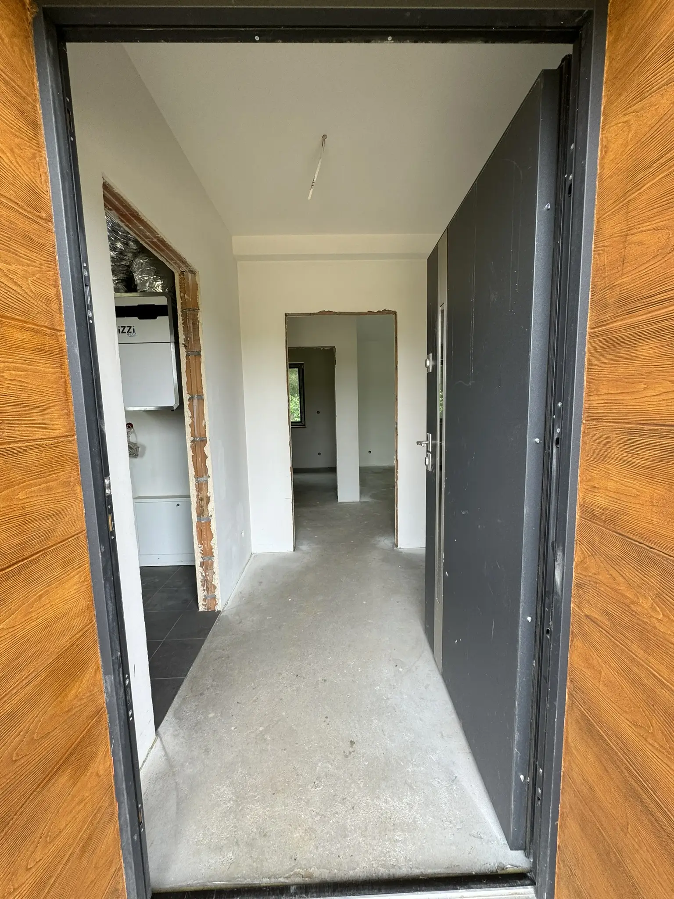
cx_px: 337
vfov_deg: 102.1
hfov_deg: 85.7
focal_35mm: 14
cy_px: 450
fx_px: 363
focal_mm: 2.22
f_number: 2.2
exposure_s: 1/99
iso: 50
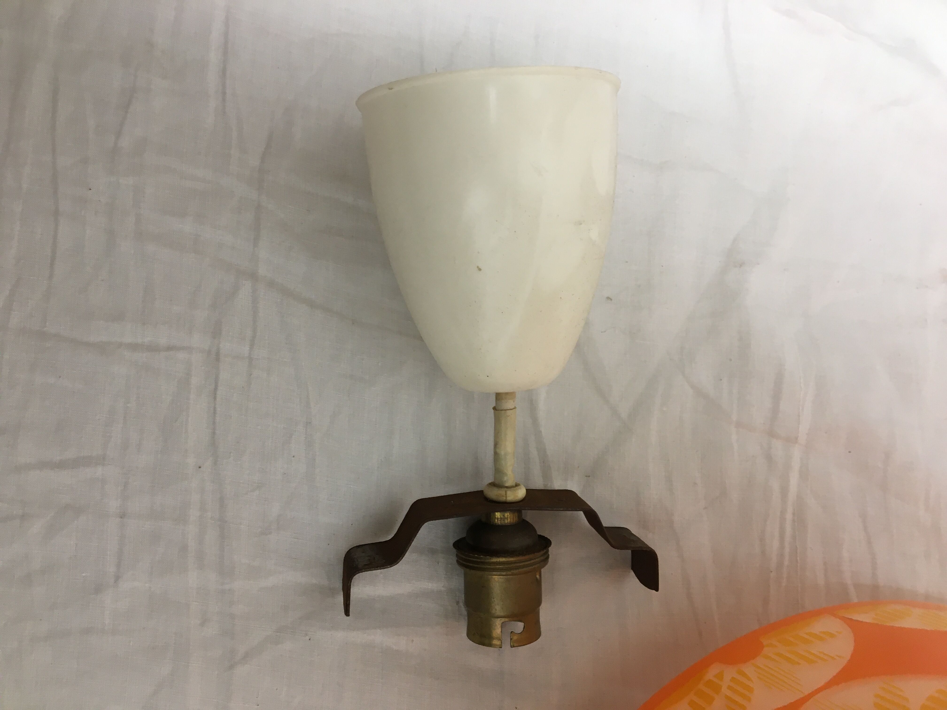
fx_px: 793
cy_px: 355
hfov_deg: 61.7
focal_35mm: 29
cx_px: 474
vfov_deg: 48.2
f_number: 2.2
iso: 64
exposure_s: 1/33
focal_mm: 4.15
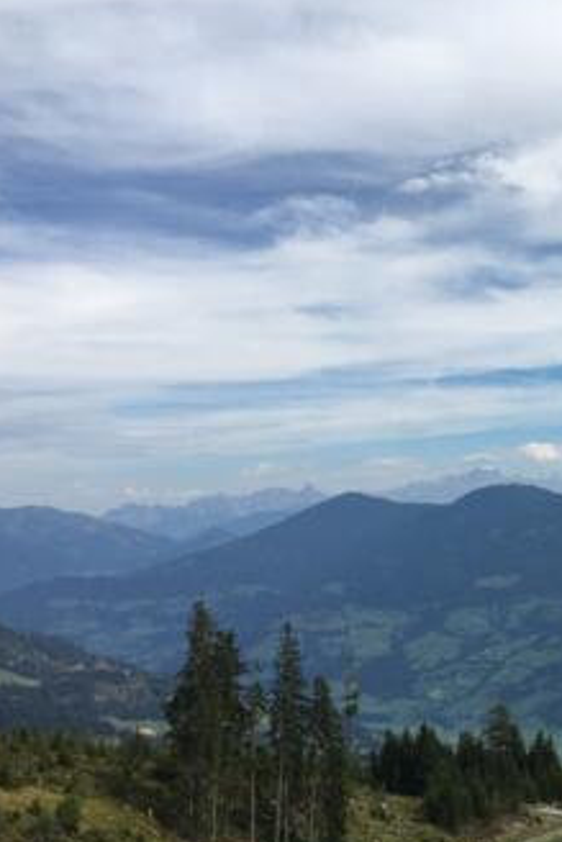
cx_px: 643
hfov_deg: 23.3
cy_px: 457
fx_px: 1263
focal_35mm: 54
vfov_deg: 36.8
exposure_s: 1/2747
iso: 25
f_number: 2.2
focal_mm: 4.15
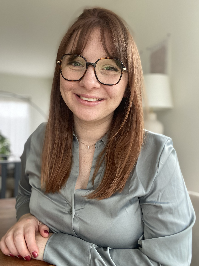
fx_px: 230
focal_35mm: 30
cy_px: 133
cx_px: 100
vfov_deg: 60.0
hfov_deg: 46.8
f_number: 2.2
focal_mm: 2.71
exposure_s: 1/60
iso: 125
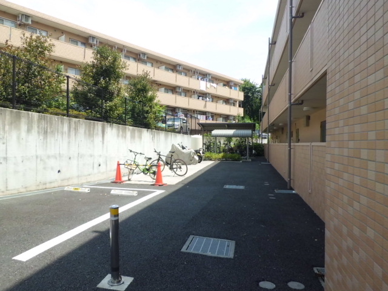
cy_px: 146
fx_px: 291
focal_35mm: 26
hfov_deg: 67.3
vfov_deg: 53.1
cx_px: 194
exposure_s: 1/80
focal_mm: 4.7
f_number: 7.9
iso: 64
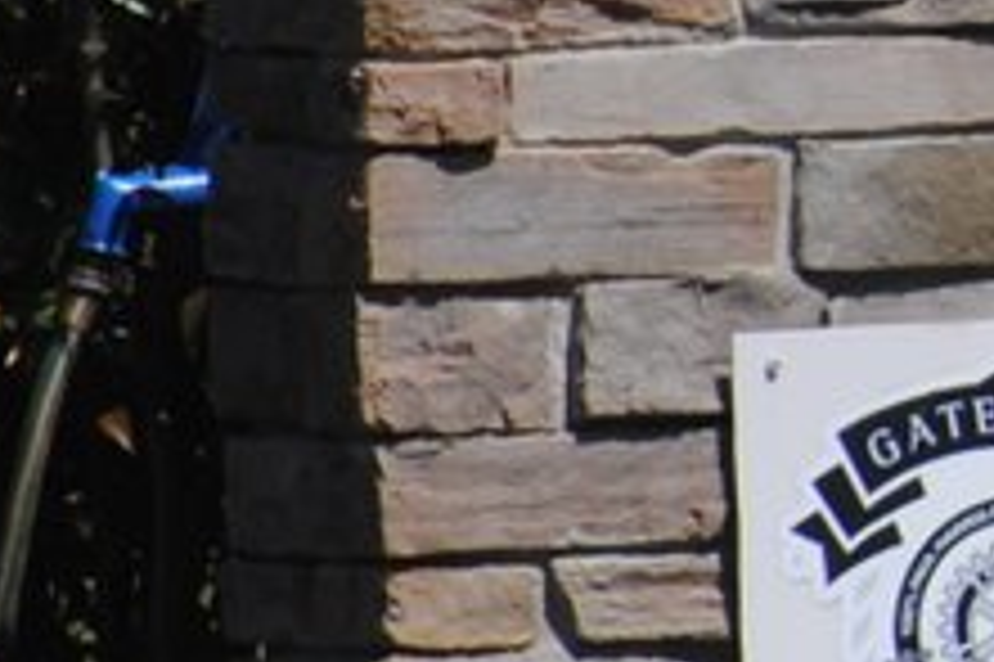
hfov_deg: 0.8
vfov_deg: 0.5
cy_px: -592
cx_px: 2811
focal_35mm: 2611
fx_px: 72037
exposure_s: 1/400
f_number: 8
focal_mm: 240
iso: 100
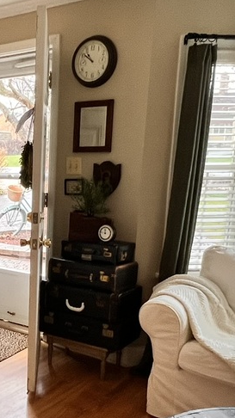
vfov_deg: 47.8
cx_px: -19
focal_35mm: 42
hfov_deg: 26.3
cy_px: 267
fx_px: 466
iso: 200
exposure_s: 1/120
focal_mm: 1.57
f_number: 1.8
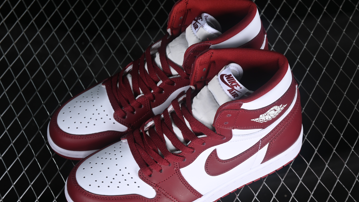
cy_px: 110
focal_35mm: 79
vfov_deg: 15.3
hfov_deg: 26.9
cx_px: 180
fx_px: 752
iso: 160
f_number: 7.1
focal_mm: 50
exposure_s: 1/60
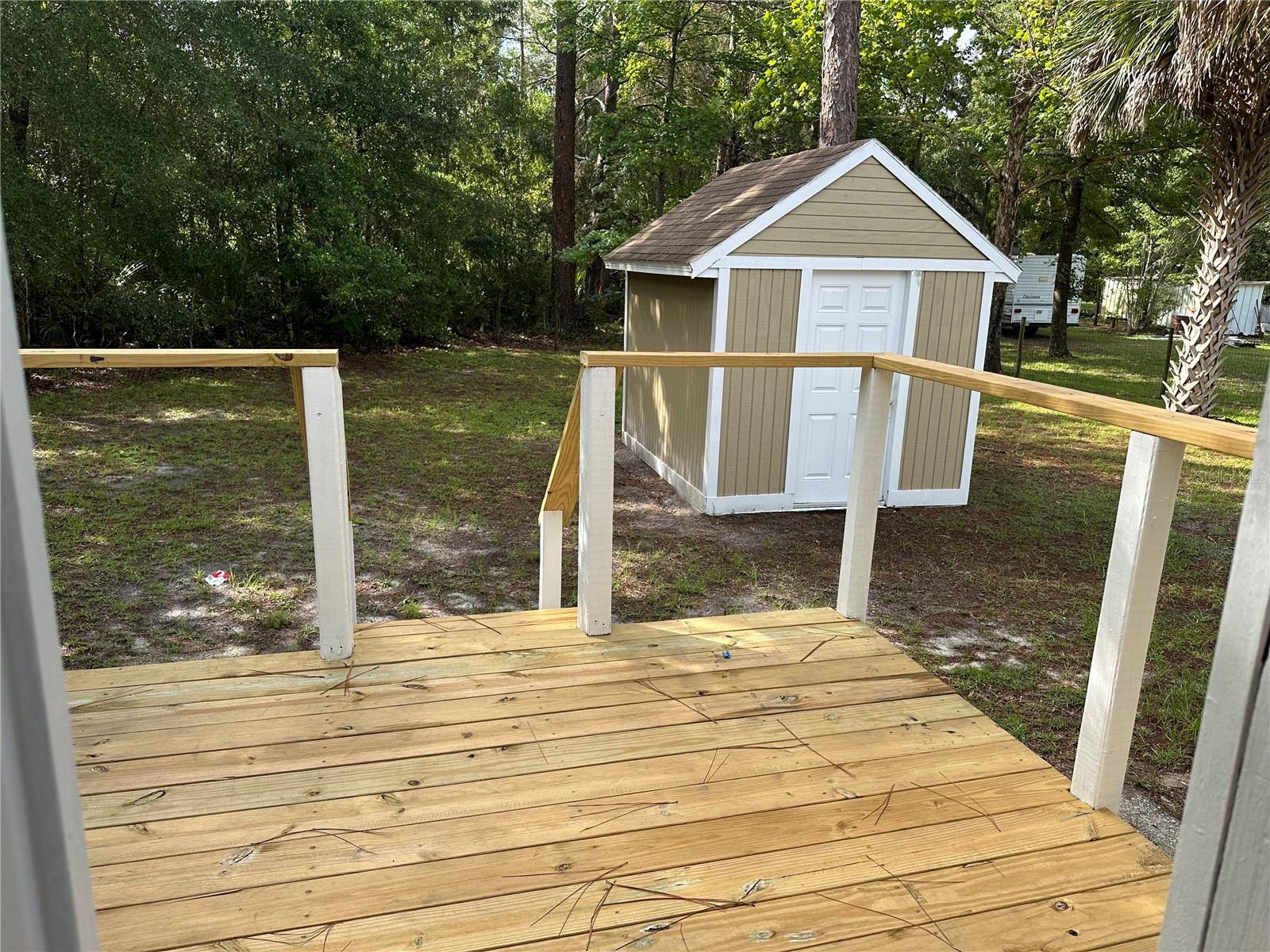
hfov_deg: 71.6
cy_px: 476
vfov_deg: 56.8
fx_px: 881
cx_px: 635
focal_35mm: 24
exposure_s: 1/709
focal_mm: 6.86
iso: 80
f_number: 1.78
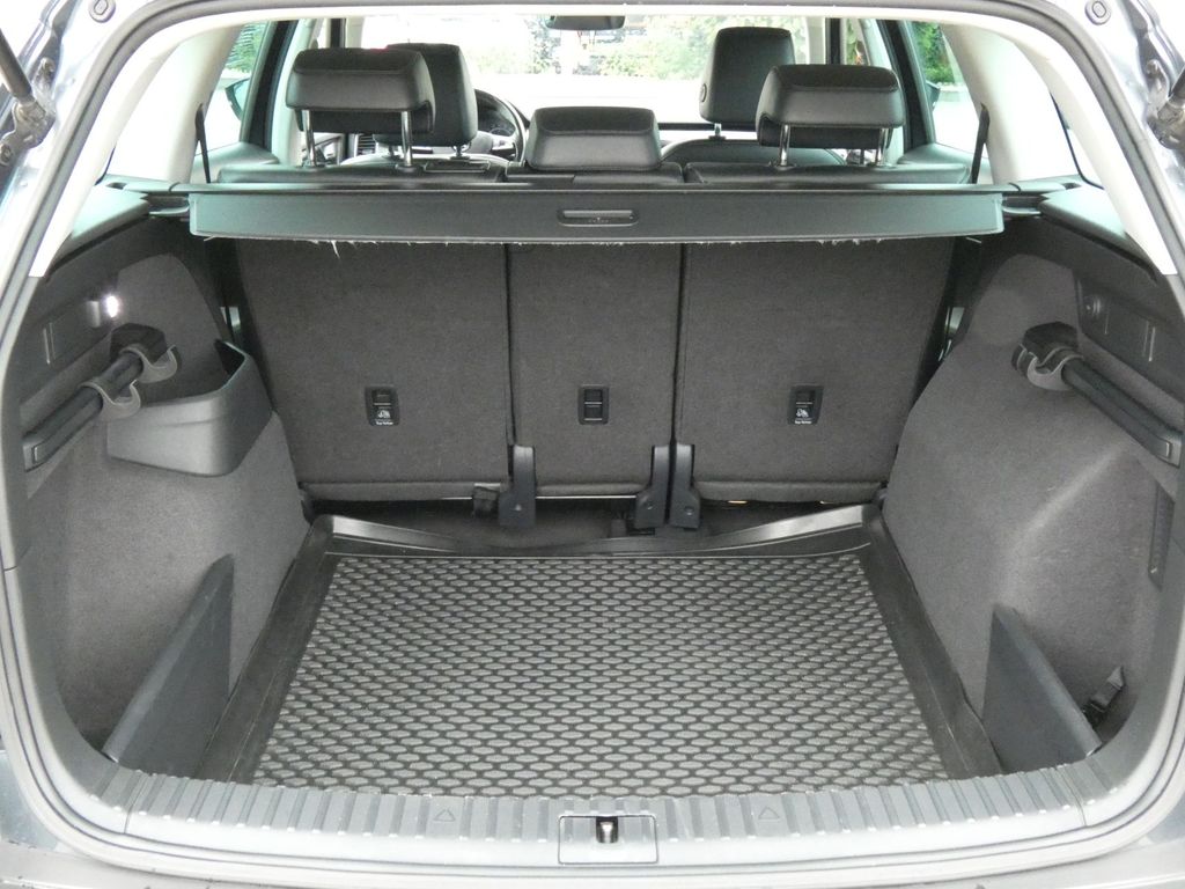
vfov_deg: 39.7
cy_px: 444
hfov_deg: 51.4
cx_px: 592
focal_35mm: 36
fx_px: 1232
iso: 1600
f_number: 5.6
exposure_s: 1/20
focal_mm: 6.5
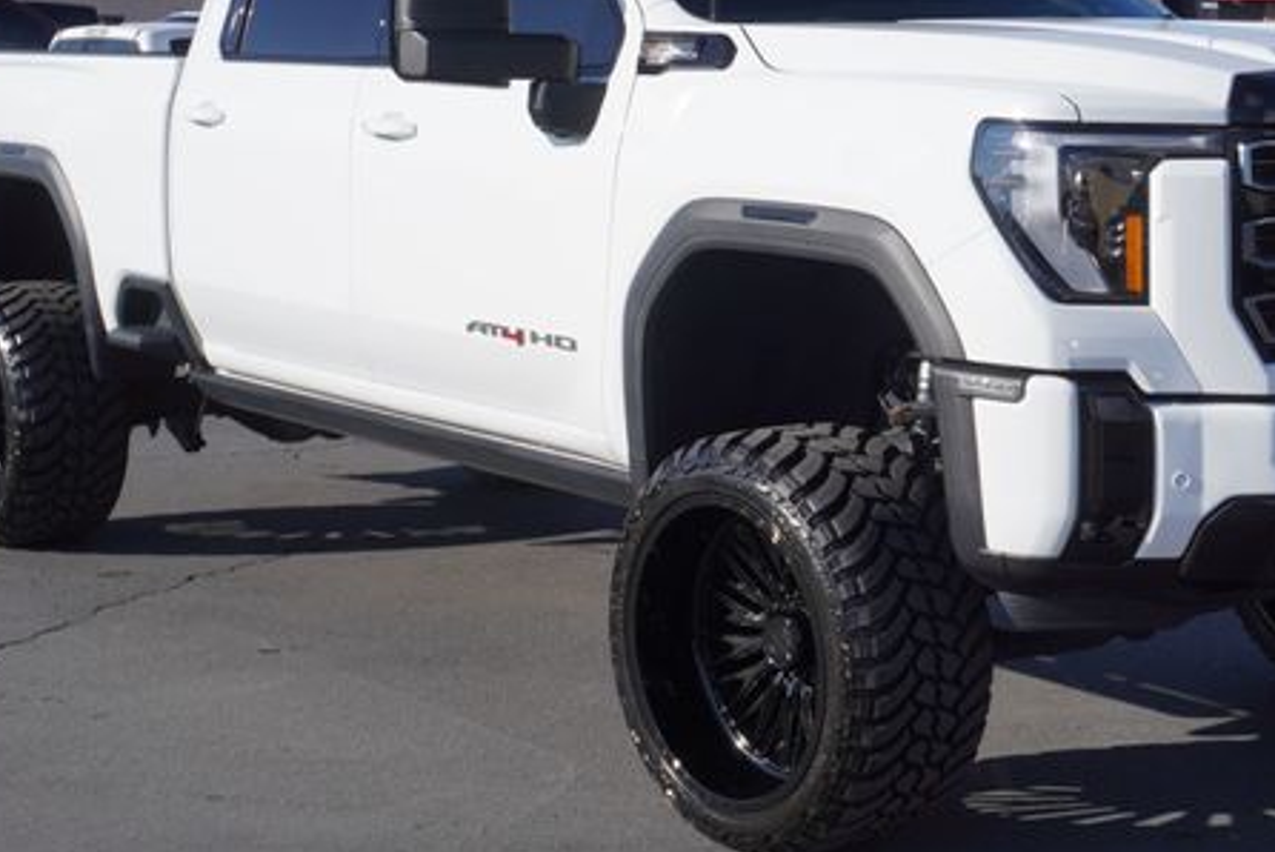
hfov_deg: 30.1
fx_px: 2364
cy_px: 332
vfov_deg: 20.4
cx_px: 783
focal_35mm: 67
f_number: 9
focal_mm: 31
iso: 100
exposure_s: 1/320
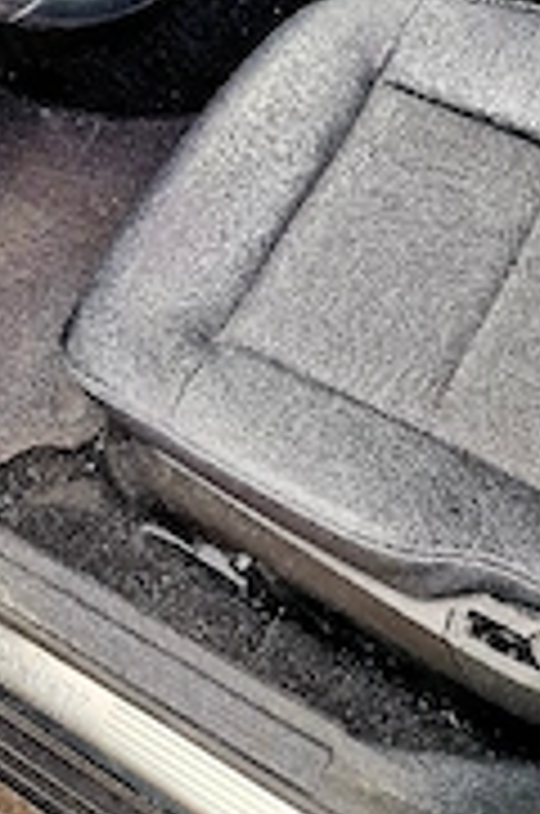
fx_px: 1197
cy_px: 81
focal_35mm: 53
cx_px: 126
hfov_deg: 25.1
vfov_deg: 35.4
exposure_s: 1/182
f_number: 1.8
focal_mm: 6.4
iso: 100
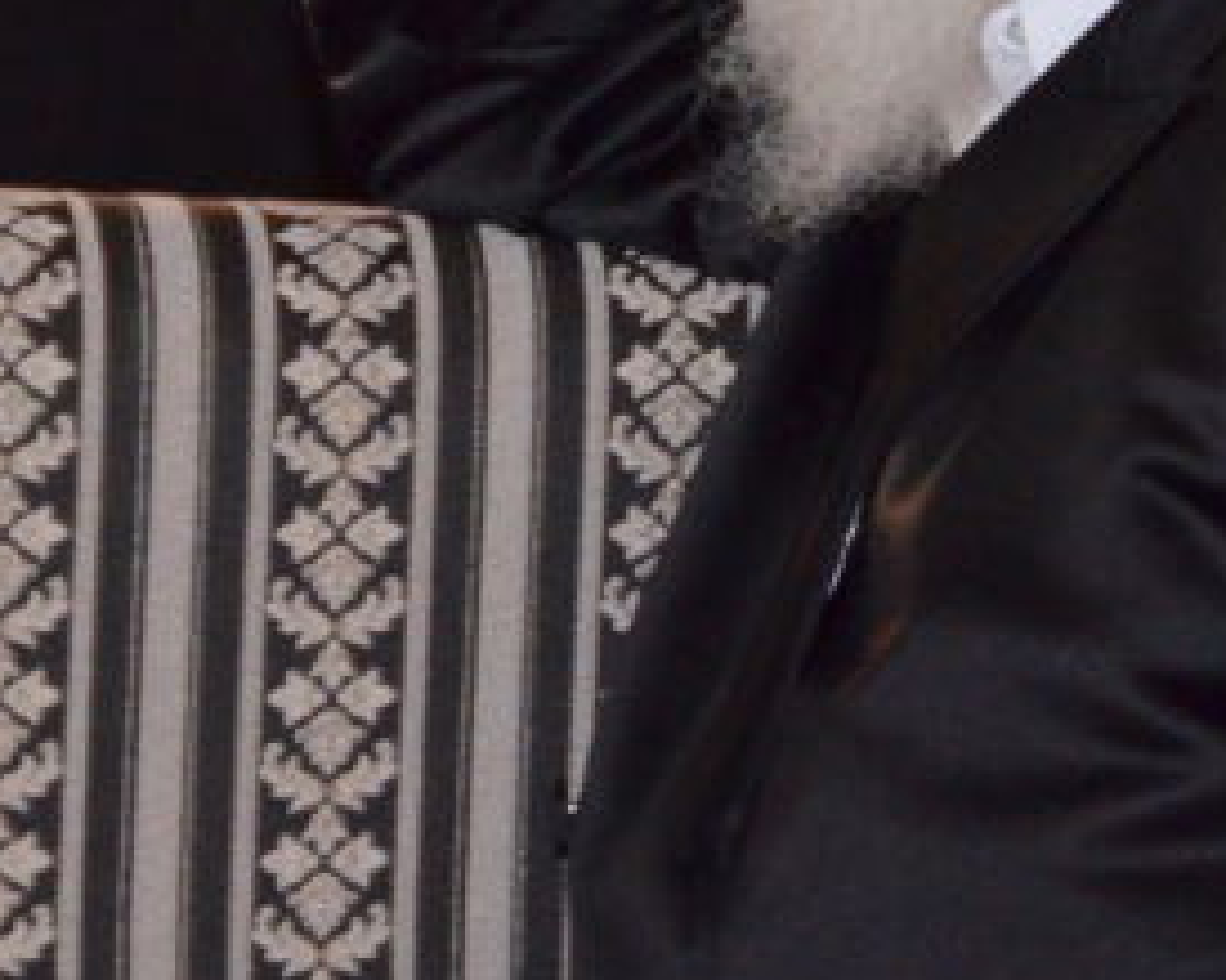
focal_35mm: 683
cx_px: 890
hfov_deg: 2.8
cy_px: -175
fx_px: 24774
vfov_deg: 2.3
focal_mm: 130
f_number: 5.6
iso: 1600
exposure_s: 1/125
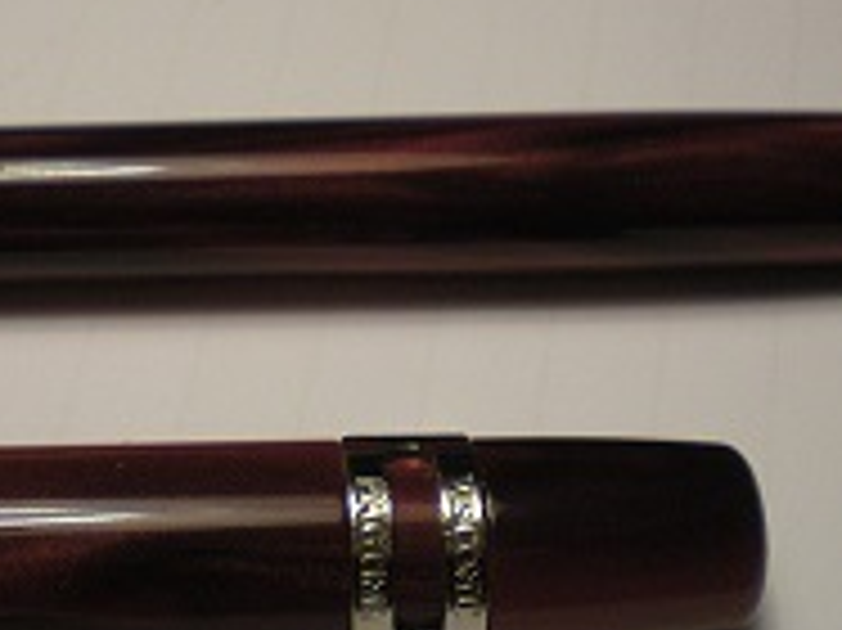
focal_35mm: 83
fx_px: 2018
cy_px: 310
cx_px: 243
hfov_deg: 23.4
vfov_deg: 17.8
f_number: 3.1
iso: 200
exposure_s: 1/46
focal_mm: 6.3
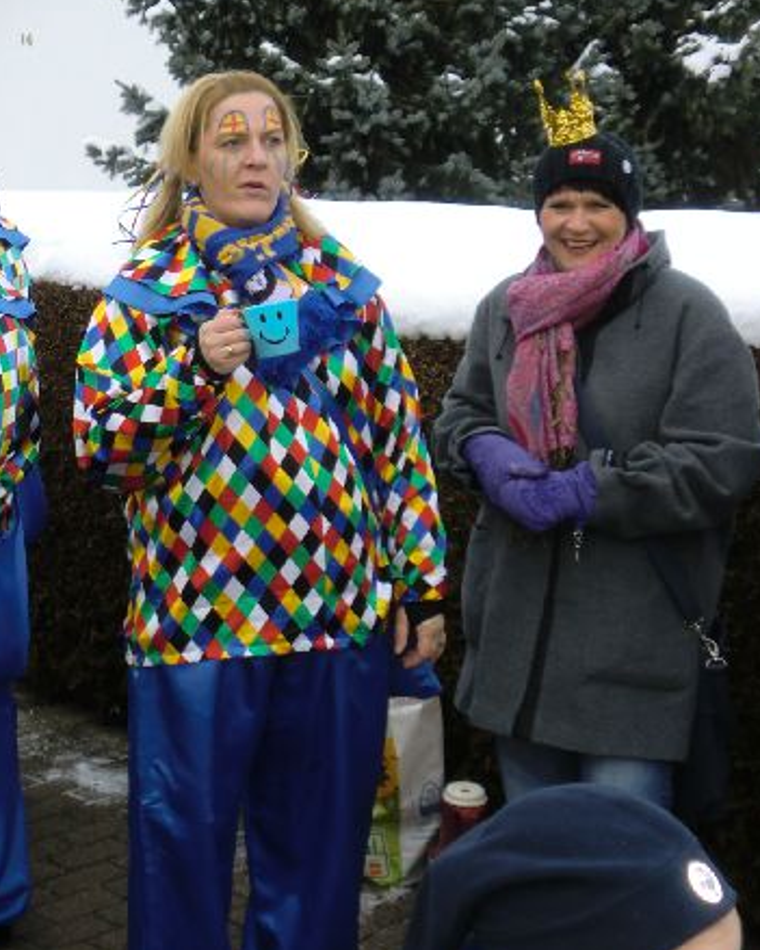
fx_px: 1800
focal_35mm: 64
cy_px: 348
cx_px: 93
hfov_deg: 23.3
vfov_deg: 29.5
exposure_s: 1/125
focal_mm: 6.51
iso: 64
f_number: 3.1
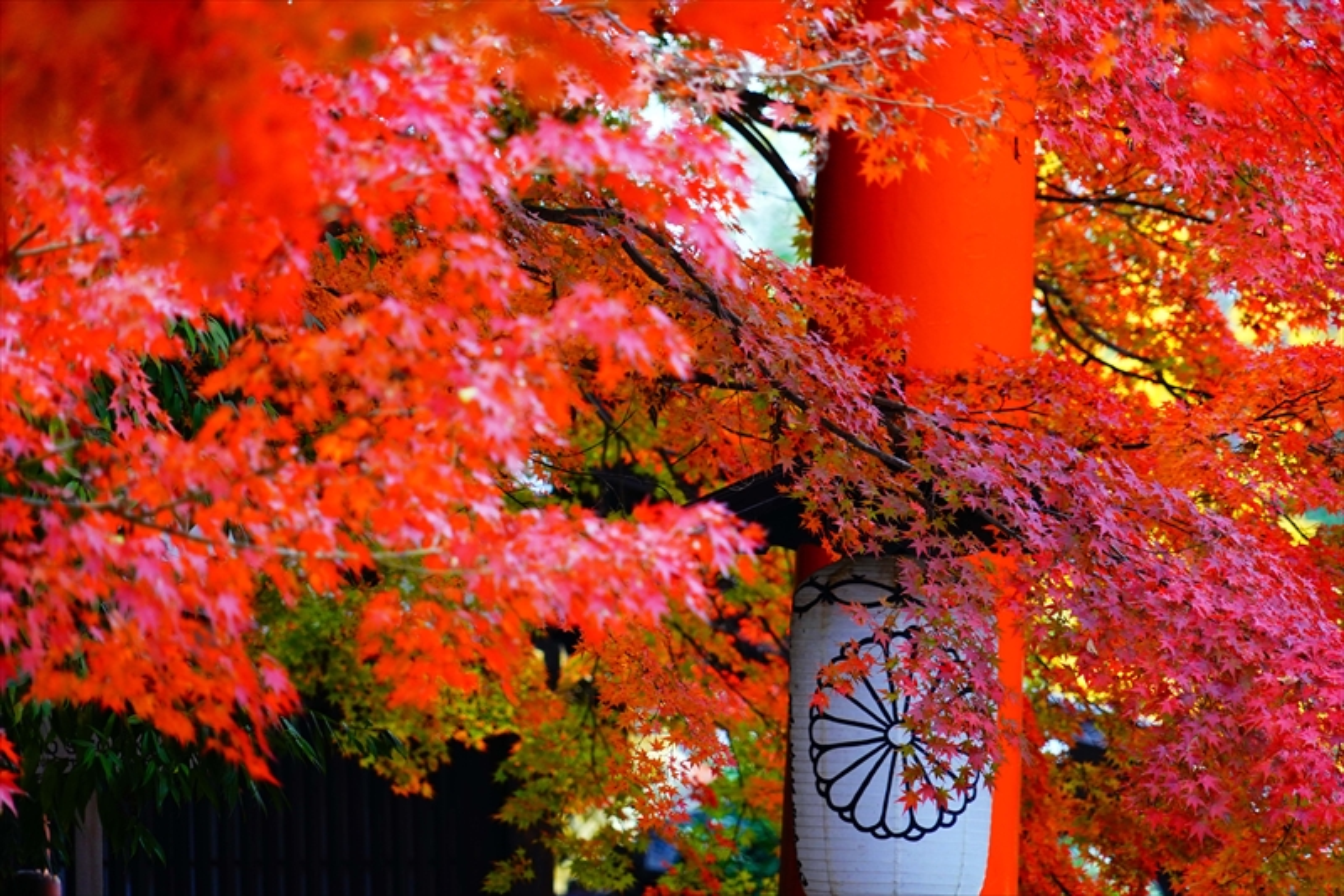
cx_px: 672
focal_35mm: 240
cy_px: 448
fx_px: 8958
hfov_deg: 8.6
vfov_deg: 5.7
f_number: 6.3
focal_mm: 240
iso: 1250
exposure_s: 1/250
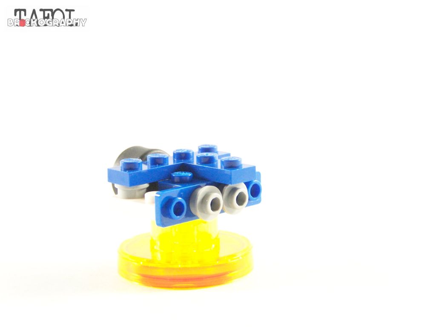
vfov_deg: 15.7
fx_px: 1184
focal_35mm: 94
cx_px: 218
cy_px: 164
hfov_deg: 20.9
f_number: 3.2
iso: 400
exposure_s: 1/45
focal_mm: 15.6
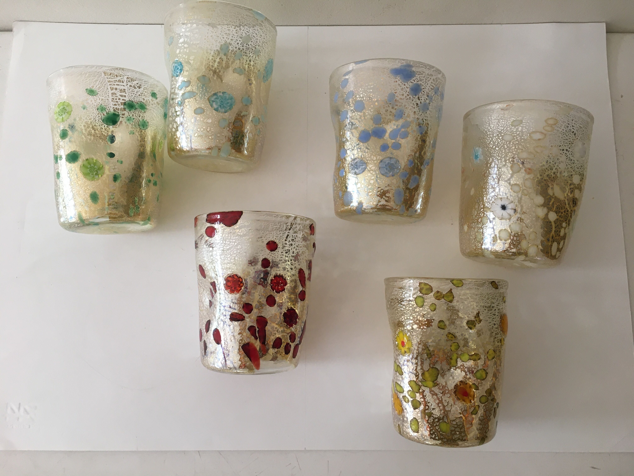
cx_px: 317
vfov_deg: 48.2
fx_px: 531
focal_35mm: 29
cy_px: 238
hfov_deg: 61.7
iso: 40
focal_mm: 4.15
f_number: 2.2
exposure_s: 1/33
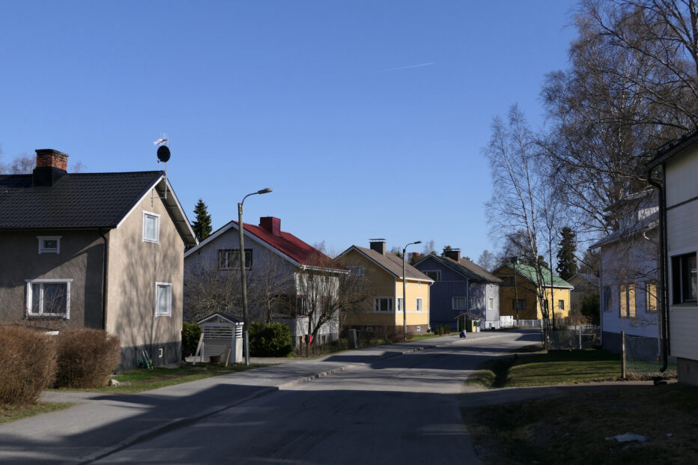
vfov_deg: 29.9
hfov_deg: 43.6
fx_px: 872
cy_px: 232
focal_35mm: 45
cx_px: 349
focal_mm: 16.6
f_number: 4
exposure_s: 1/1300
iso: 125
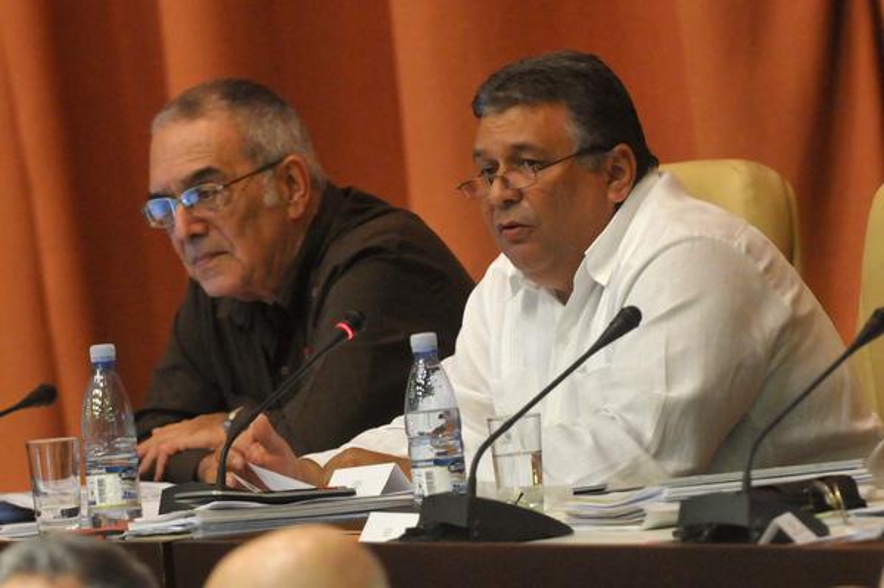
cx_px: 442
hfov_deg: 4.6
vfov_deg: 3.0
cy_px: 294
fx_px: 11041
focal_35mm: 450
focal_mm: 300
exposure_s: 1/125
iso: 2000
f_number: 4
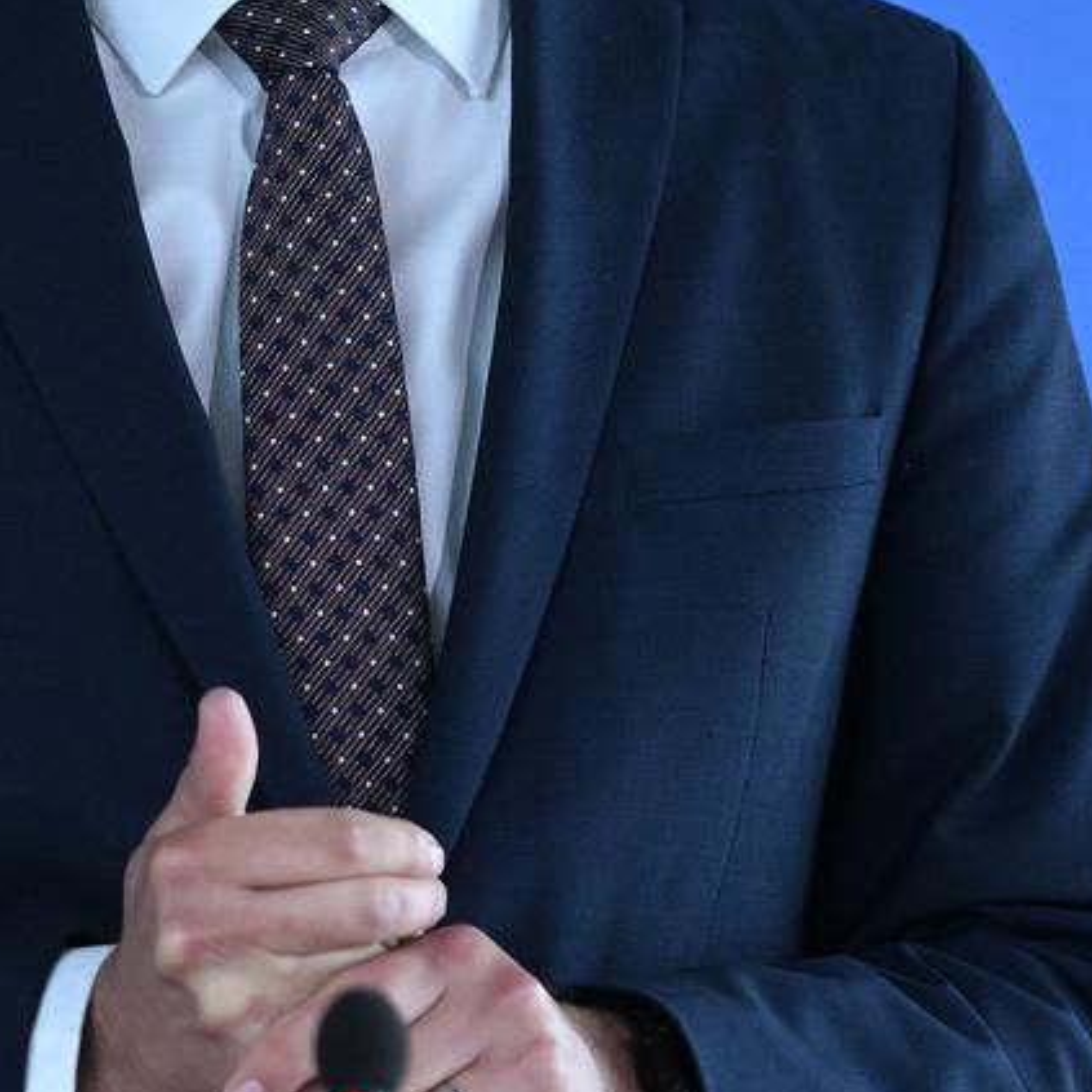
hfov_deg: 4.5
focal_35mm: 386
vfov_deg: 4.5
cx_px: -168
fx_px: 13776
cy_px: 257
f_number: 4
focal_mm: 120
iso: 3600
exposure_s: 1/160
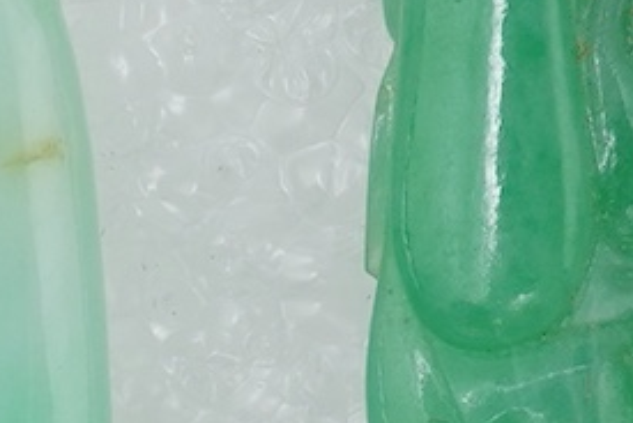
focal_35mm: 294
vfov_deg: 4.7
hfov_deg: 7.0
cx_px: 243
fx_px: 5175
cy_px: 133
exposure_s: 1/125
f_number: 20
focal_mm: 30
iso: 500
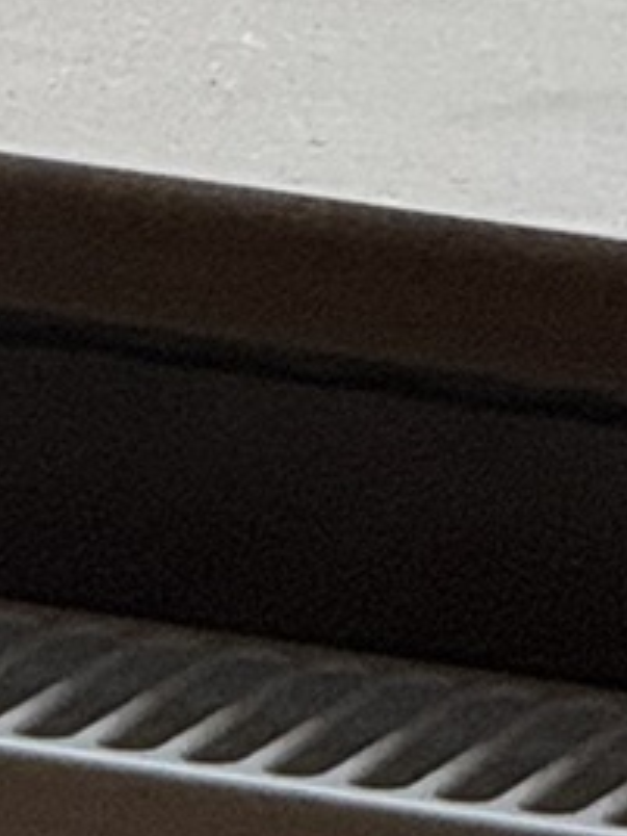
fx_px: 22170
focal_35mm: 918
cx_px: -1061
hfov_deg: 1.6
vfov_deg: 2.1
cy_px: -1806
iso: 250
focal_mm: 15.66
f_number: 2.8
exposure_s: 1/91
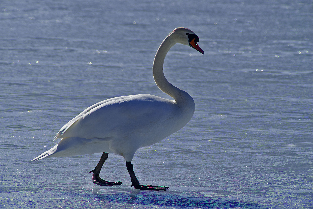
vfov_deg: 10.2
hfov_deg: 15.2
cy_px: 104
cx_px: 156
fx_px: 1174
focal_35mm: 135
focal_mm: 135
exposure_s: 1/1500
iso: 800
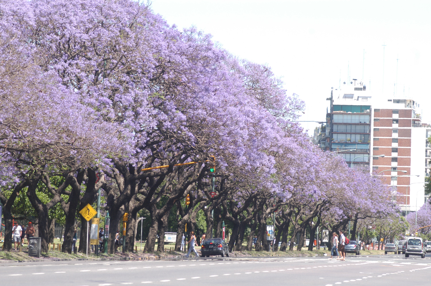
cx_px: 216
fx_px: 2243
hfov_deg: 11.0
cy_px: 143
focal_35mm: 188
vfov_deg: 7.3
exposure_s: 1/1000
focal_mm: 125
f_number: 4
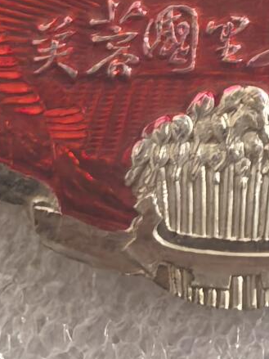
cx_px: 356
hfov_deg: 5.1
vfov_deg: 6.7
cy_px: -217
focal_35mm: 291
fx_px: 3017
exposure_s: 1/300
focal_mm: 5.75
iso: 400
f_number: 2
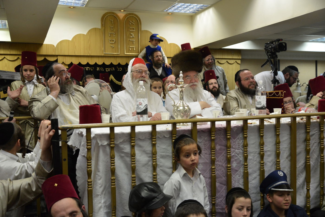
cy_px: 108
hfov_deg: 48.4
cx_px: 162
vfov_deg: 33.4
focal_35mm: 40
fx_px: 361
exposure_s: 1/160
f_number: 4.2
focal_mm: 40
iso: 1600
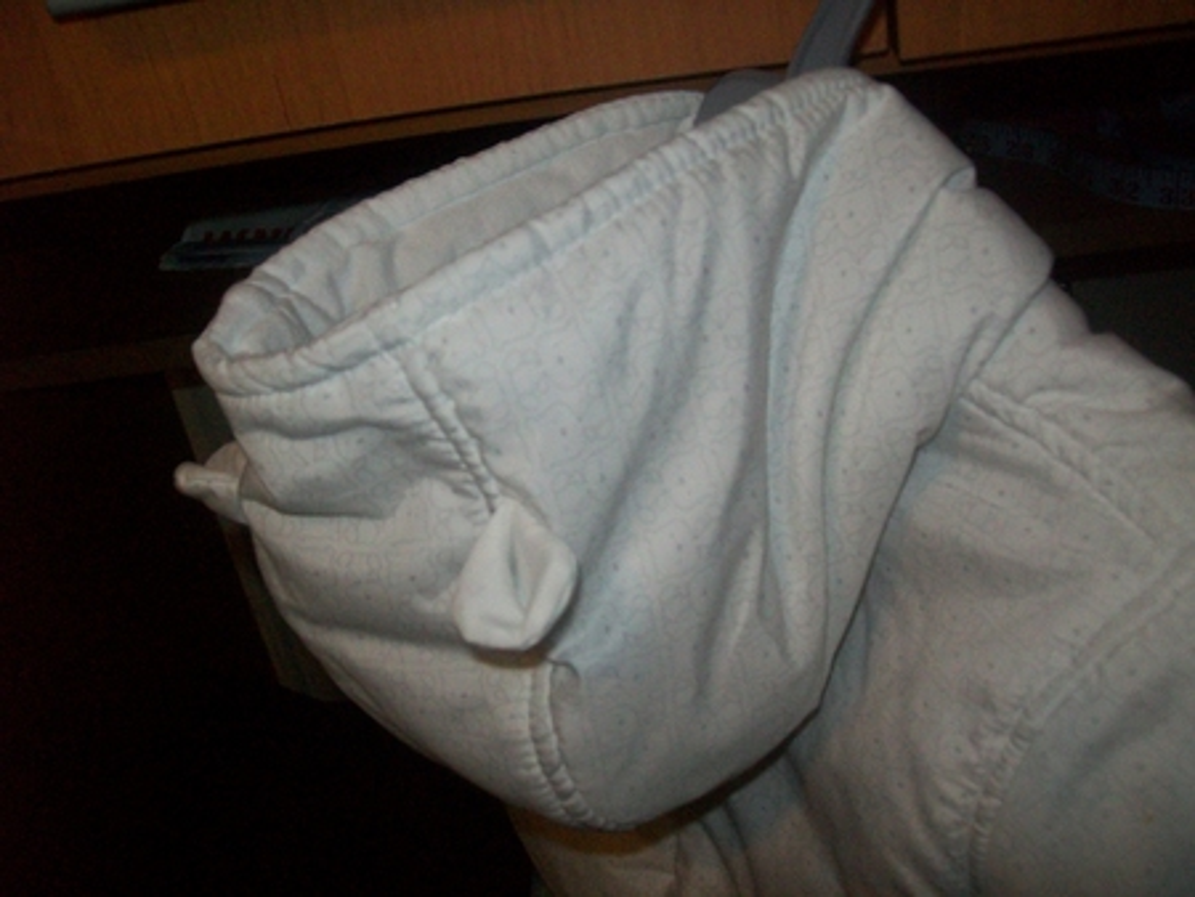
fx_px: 1243
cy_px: 448
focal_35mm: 36
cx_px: 598
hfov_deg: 51.3
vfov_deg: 39.7
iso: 200
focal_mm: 6
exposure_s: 1/125
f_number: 2.7
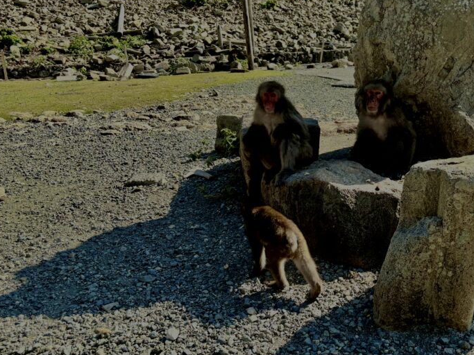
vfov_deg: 36.7
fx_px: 534
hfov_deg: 46.6
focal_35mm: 39
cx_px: 337
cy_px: 148
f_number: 1.6
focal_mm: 5.96
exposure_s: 1/1451
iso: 50
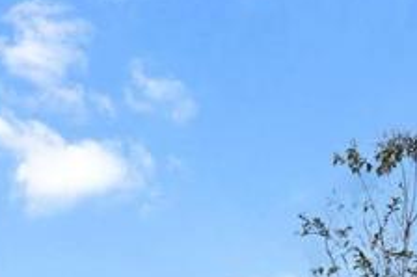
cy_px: 628
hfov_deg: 12.1
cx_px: 54
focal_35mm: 169
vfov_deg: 7.6
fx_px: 1956
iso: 100
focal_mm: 35
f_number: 8
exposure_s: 1/320
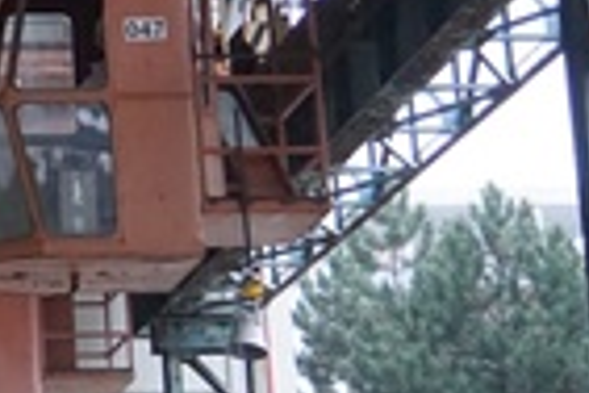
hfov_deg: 9.4
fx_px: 3256
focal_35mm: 199
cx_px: -710
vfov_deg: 6.8
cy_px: -130
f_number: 4.5
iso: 2000
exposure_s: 1/160
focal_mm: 26
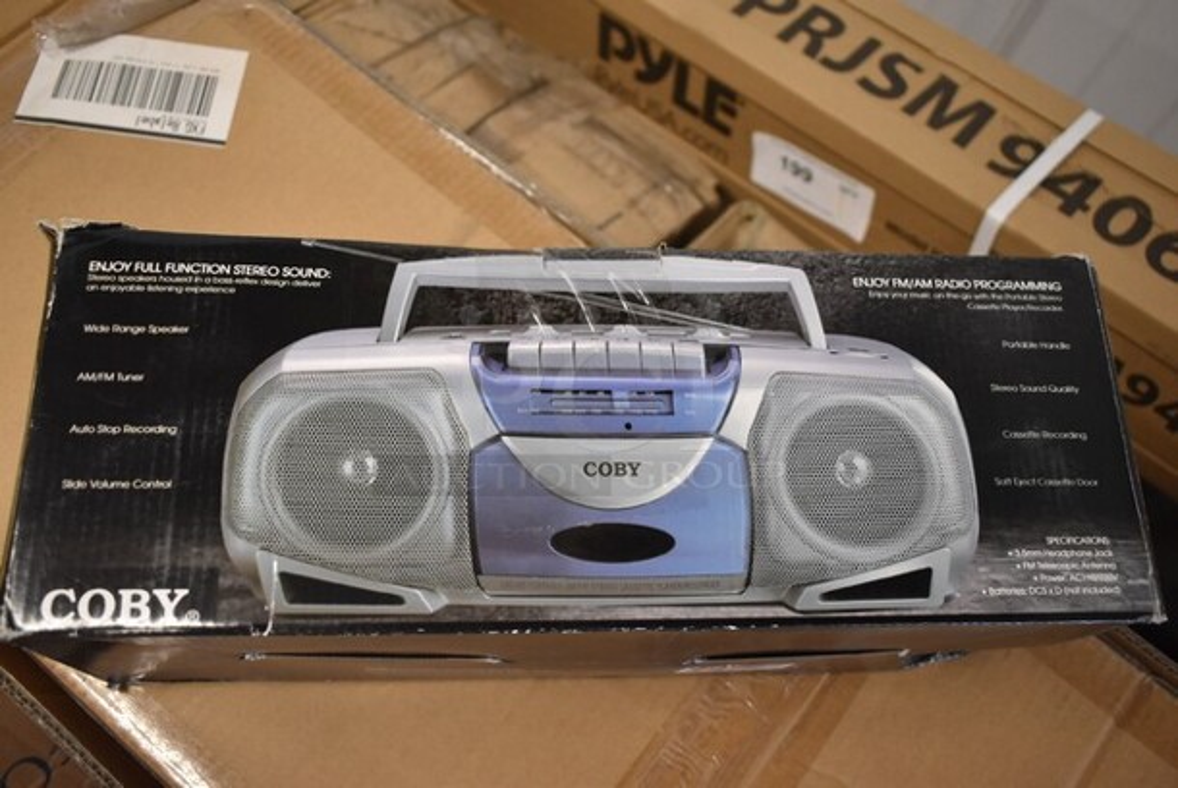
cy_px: 394
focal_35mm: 34
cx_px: 589
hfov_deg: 55.1
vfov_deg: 38.4
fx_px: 1130
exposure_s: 1/125
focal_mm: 23
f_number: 3.8
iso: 1250
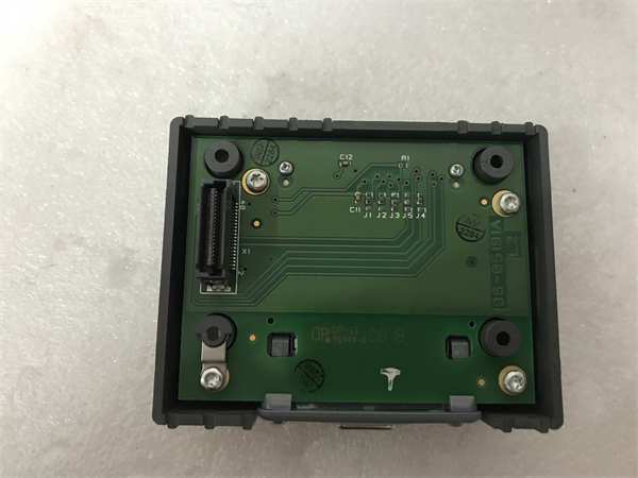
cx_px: 319
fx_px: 516
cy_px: 239
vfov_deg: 49.7
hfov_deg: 63.4
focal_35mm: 28
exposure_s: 1/16
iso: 100
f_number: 1.8
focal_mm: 3.99
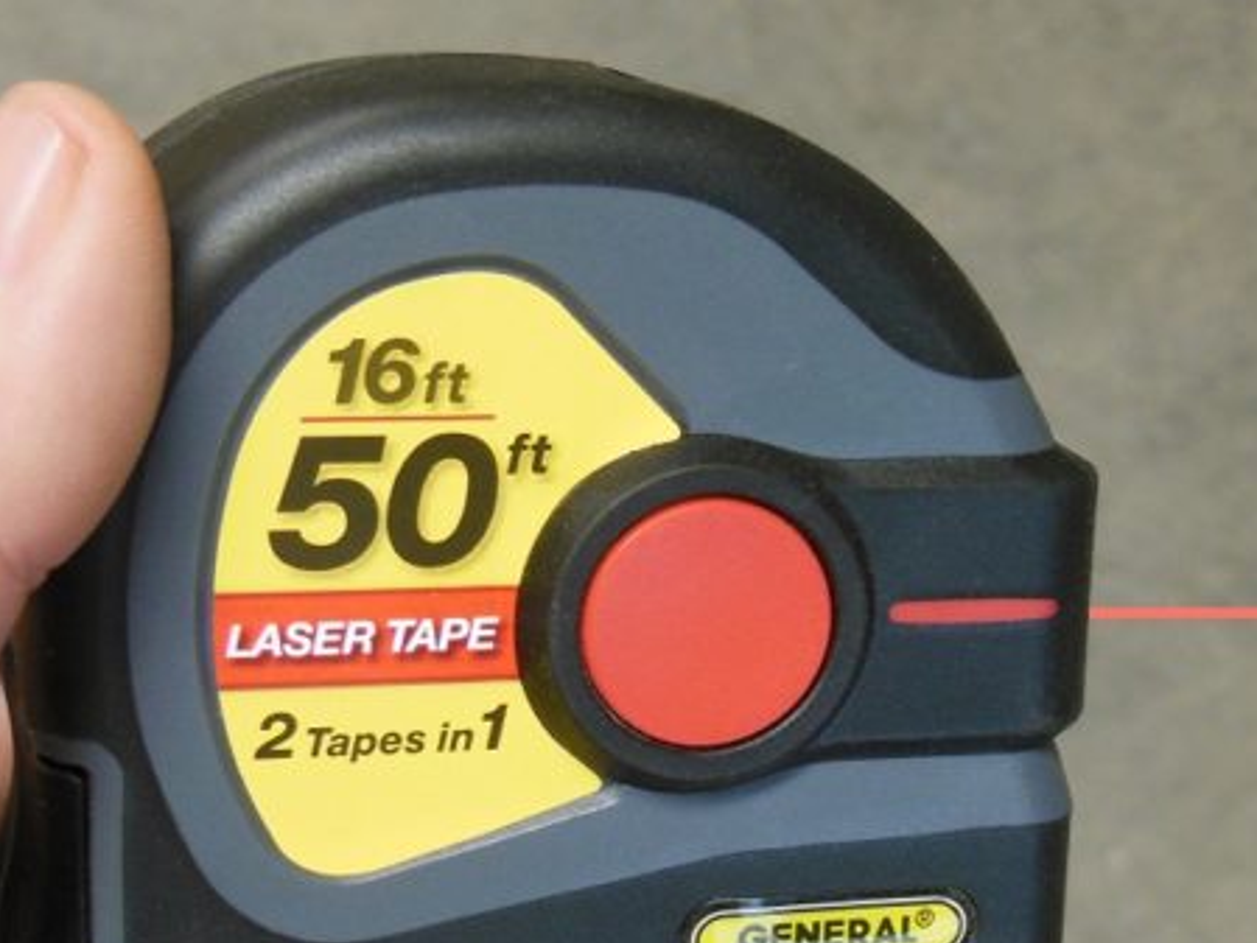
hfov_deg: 22.0
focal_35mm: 89
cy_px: 618
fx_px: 3233
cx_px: 708
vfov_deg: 16.6
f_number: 4.7
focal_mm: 9.3
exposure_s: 1/13
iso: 400
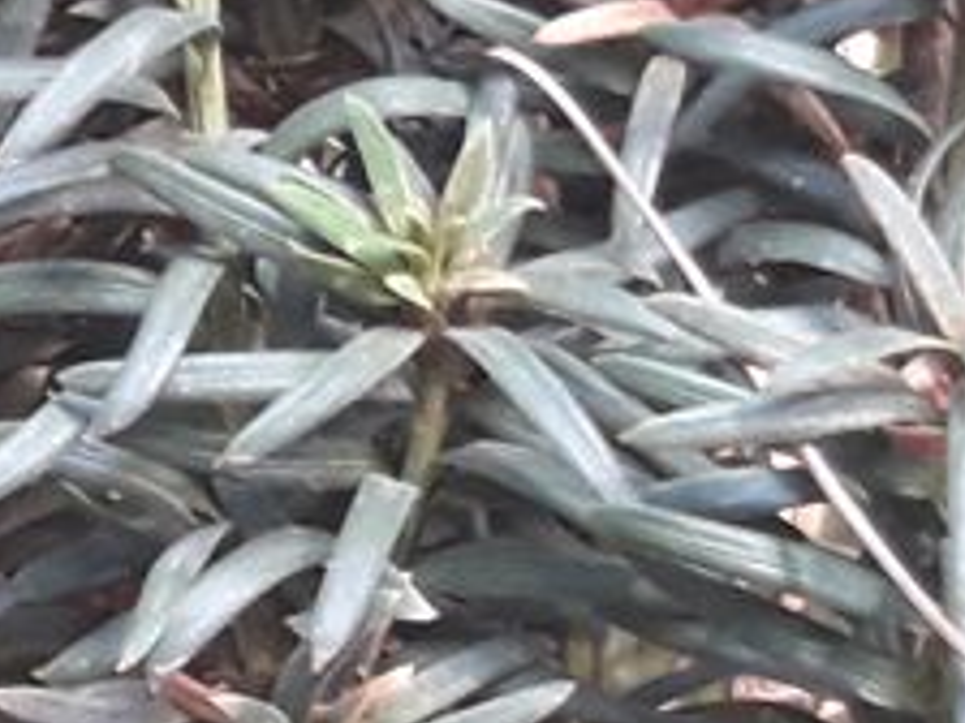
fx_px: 1254
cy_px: 224
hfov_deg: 42.0
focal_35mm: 45
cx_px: 414
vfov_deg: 31.8
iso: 100
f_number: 1.9
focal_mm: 3.7
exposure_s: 1/33
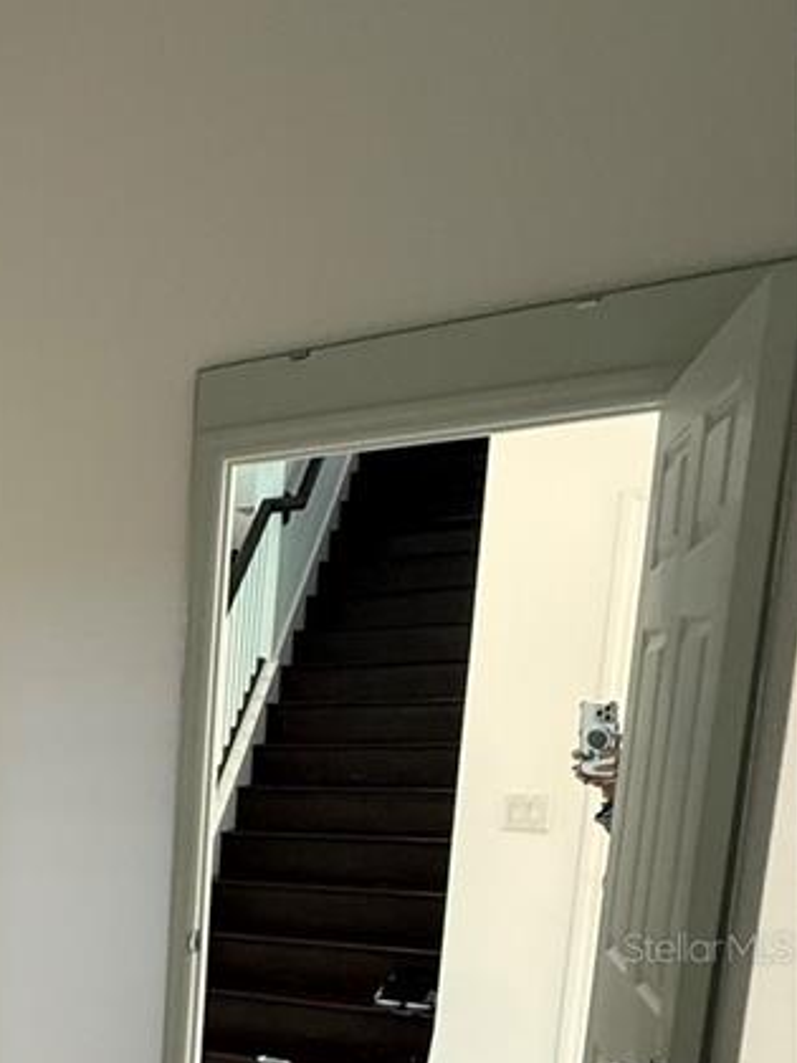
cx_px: -337
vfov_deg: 43.0
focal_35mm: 40
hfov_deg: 27.4
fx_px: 1228
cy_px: 947
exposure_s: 1/60
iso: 250
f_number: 2.2
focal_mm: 2.22
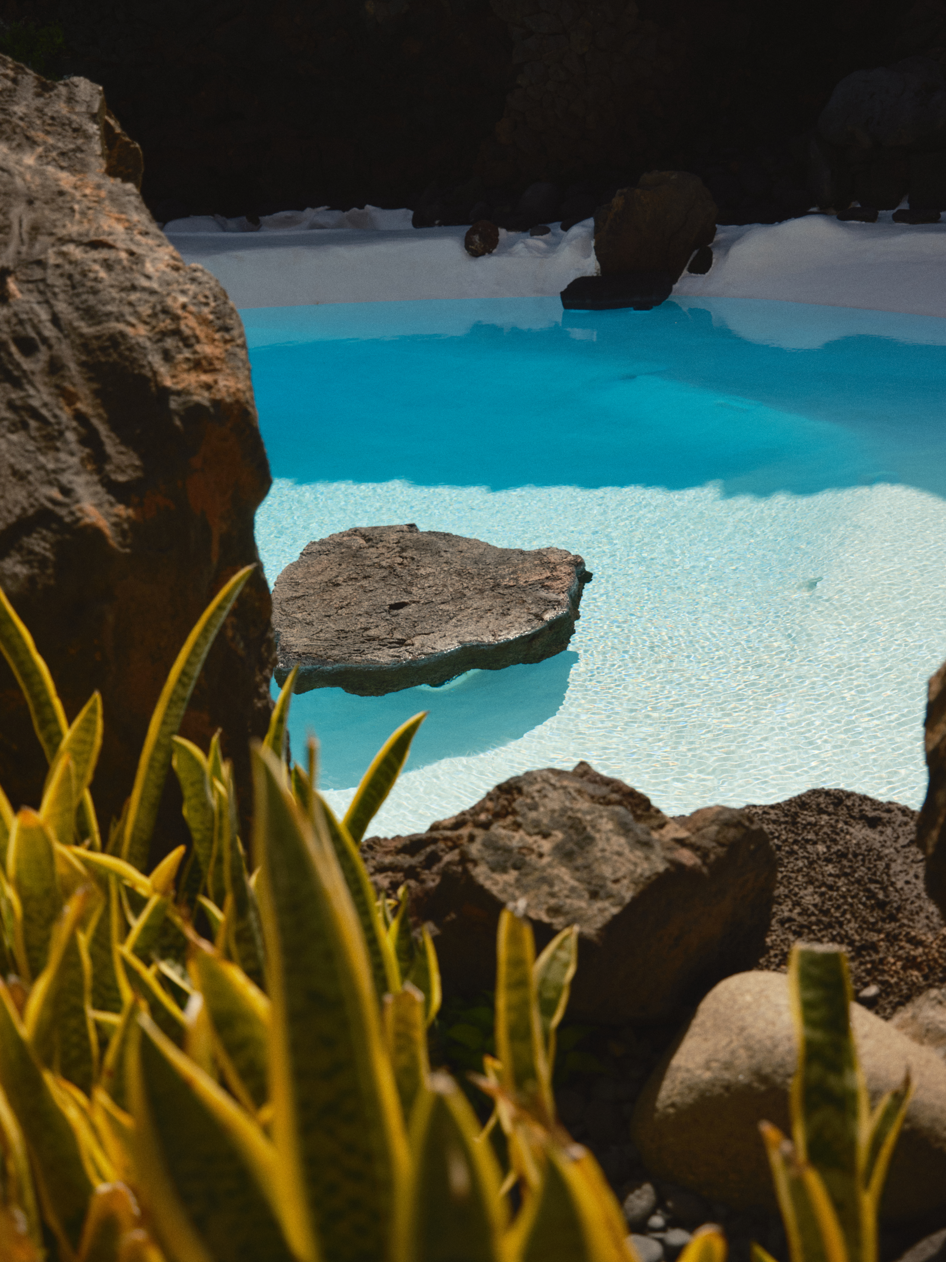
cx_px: 473
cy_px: 631
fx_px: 1312
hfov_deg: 39.7
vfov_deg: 51.4
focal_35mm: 36
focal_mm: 44.9
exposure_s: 1/1250
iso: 100
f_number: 5
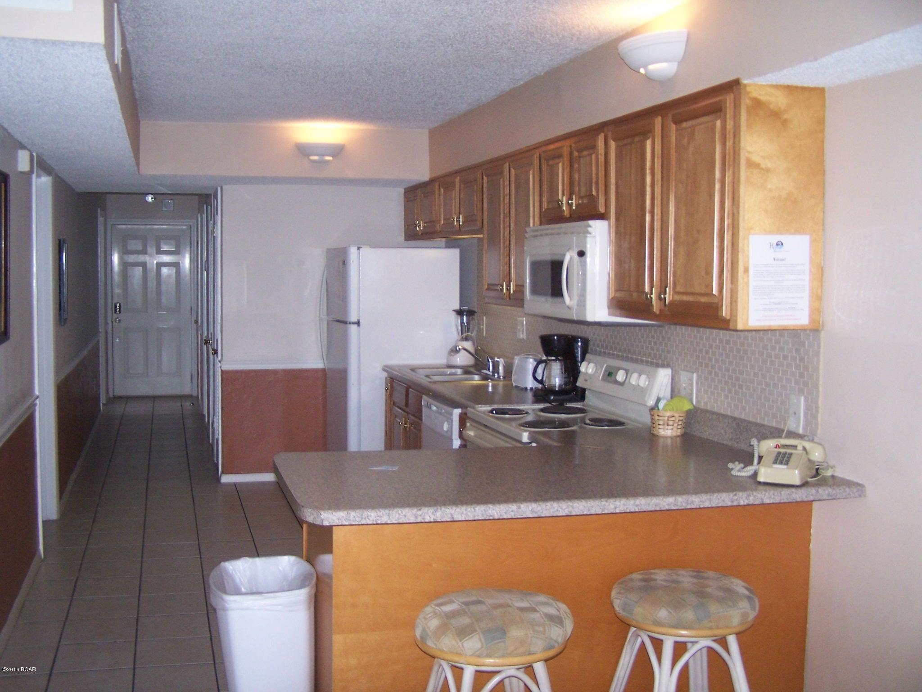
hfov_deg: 49.0
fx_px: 1012
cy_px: 346
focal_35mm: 38
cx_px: 461
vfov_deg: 37.7
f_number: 2.8
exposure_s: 1/60
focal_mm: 6.3
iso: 140
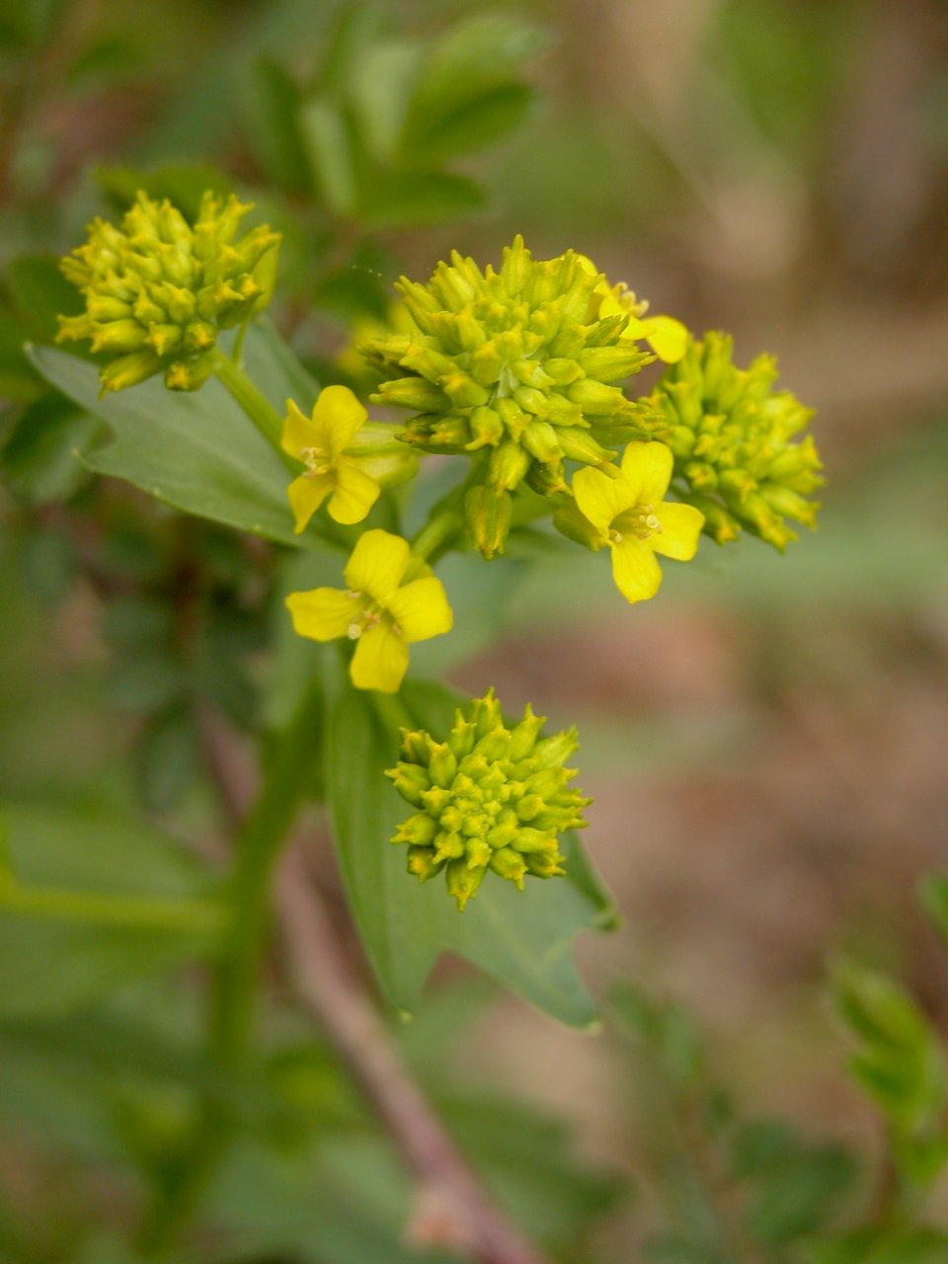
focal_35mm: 107
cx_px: 474
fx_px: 3907
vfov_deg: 18.4
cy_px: 632
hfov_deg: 13.8
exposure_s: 1/228
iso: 100
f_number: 3.7
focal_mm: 27.3
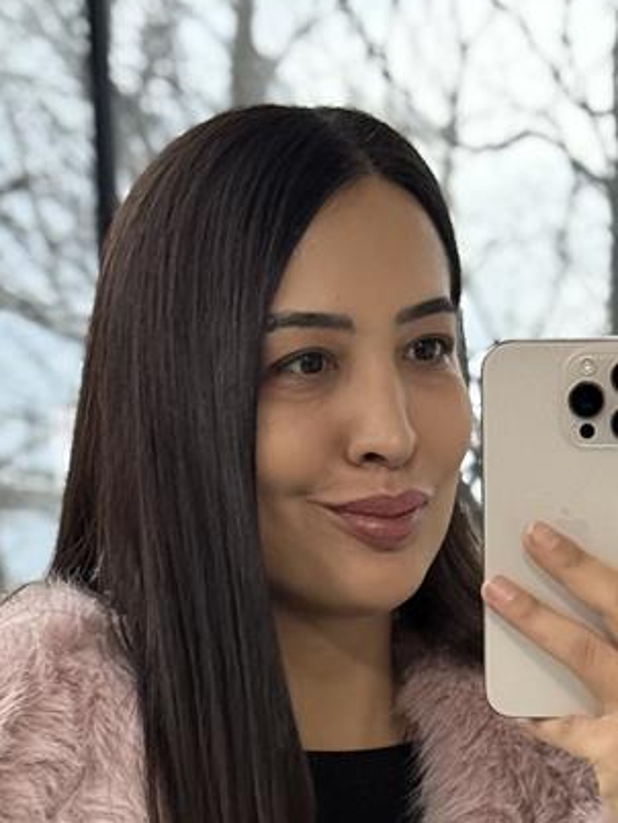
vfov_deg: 11.8
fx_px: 3781
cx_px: 364
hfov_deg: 9.3
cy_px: 1309
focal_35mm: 159
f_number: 1.78
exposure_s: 1/202
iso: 100
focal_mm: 6.76
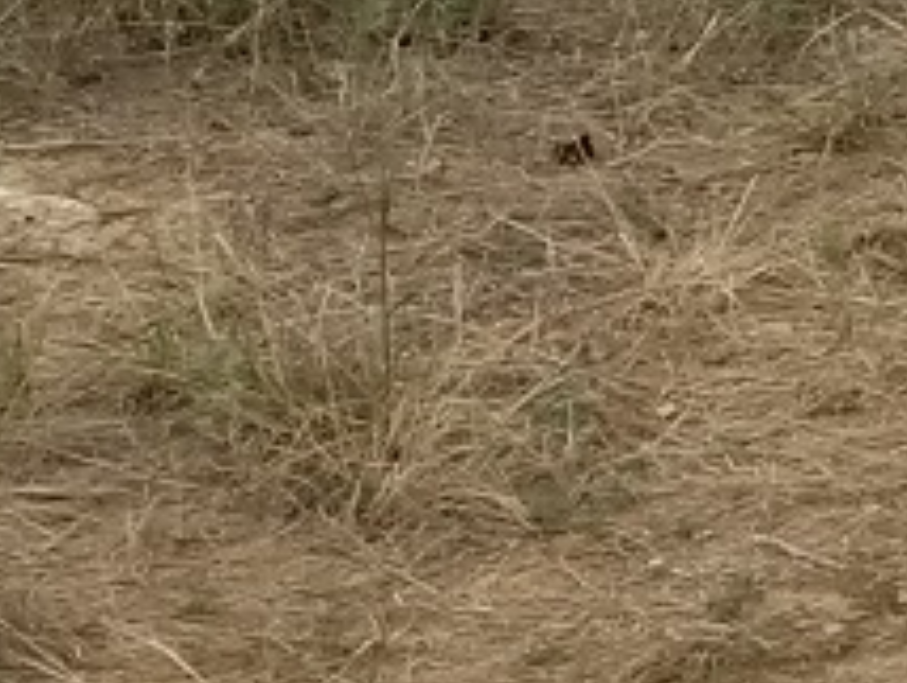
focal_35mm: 147
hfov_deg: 11.1
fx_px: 3856
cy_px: -942
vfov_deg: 9.1
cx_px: 2255
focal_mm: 4.25
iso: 50
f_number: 1.7
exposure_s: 1/1873
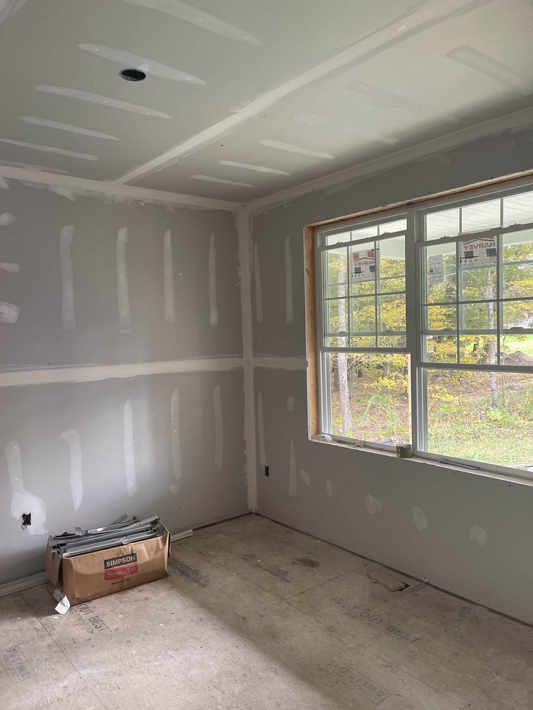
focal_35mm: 25
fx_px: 513
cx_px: 266
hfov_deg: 54.9
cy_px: 355
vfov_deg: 69.4
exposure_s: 1/121
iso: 100
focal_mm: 5.1
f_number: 1.6
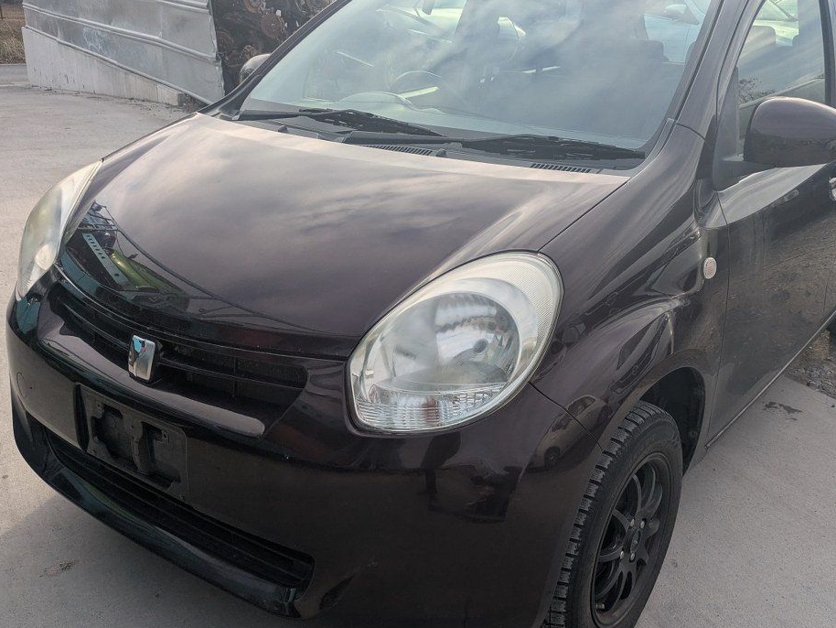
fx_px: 845
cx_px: 455
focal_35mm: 35
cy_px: 316
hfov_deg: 52.5
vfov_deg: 40.7
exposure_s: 1/1185
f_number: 1.89
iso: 47
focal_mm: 5.43
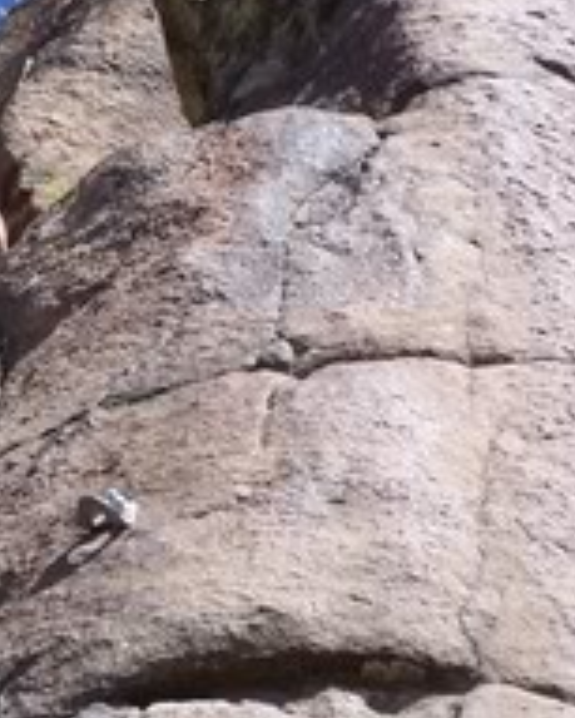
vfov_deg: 6.6
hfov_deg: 5.2
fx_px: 6249
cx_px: -199
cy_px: 412
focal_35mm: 294
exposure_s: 1/350
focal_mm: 23.1
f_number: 4.5
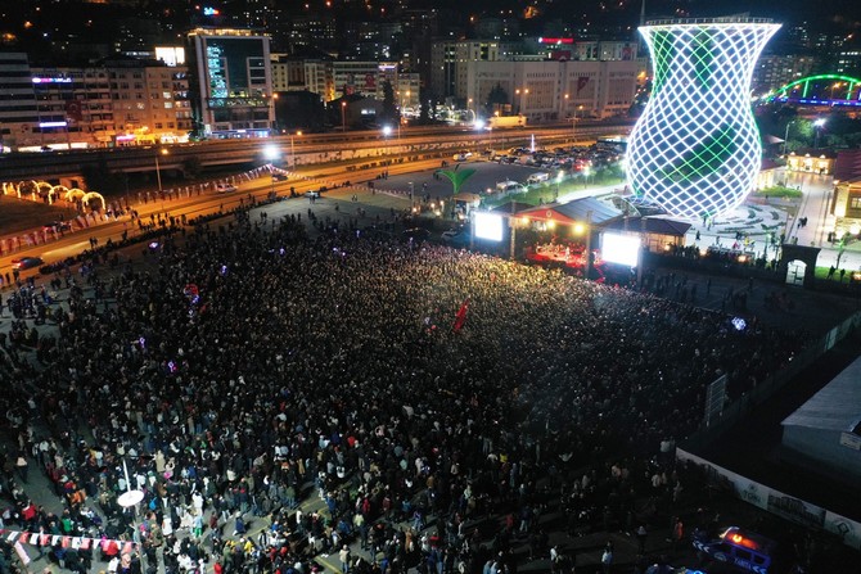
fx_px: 670
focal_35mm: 28
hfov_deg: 65.5
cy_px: 287
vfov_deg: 46.4
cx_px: 430
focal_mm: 10.26
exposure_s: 1/15
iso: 800
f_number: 2.8
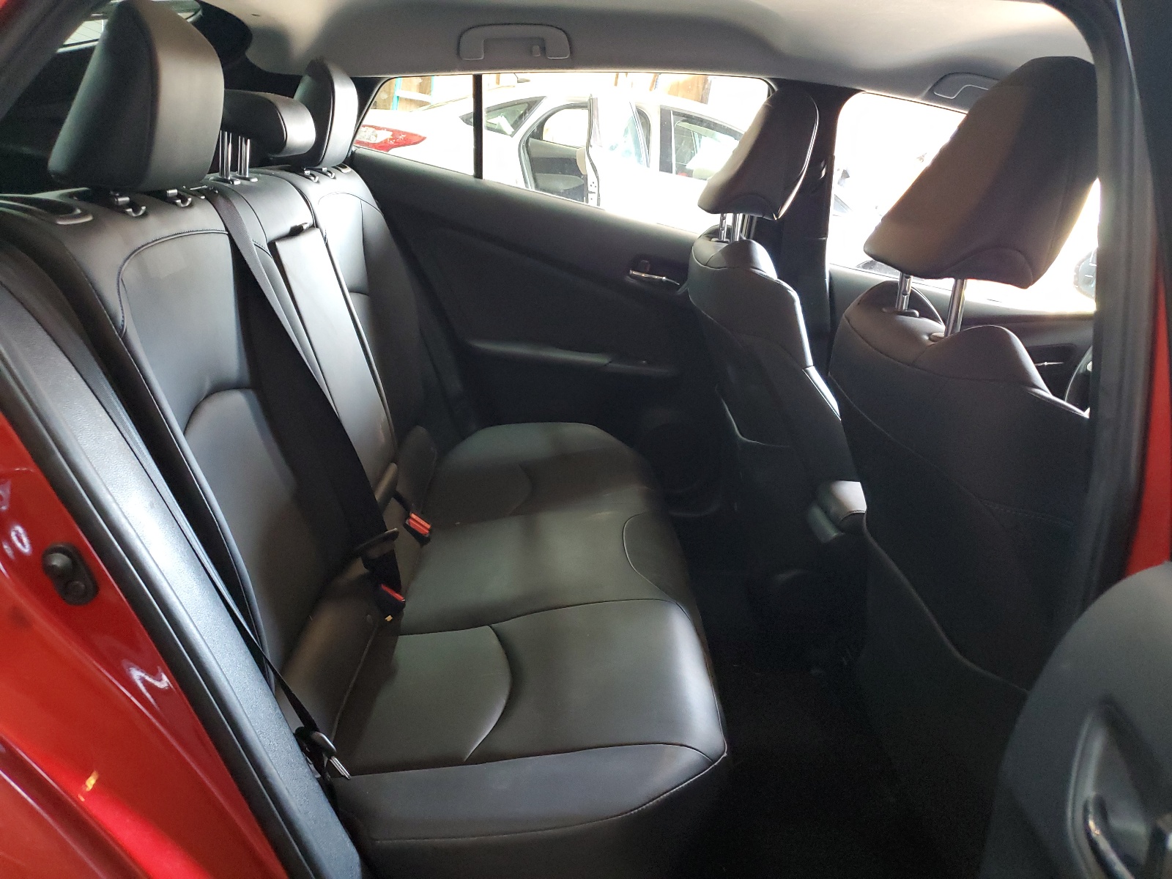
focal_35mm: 26
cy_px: 440
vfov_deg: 53.1
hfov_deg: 67.3
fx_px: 880
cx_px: 586
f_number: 1.5
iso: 336
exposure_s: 1/40
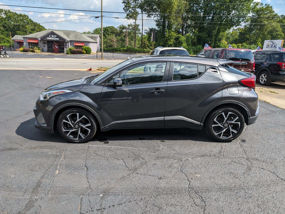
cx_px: 142
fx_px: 198
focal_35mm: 24
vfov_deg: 56.9
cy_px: 107
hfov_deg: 71.5
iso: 19
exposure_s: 1/945
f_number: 1.68
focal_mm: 6.9
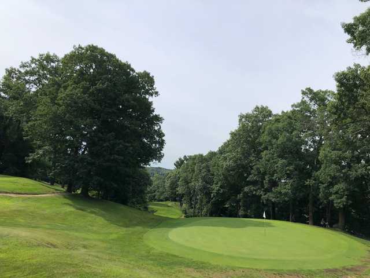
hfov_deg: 63.4
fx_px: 299
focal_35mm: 28
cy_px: 139
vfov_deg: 49.7
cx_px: 185
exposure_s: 1/2857
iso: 20
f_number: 1.8
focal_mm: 3.99
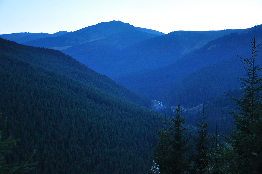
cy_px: 87
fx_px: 349
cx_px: 131
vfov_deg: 28.0
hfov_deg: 41.2
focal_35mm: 48
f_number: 4.2
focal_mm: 32
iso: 400
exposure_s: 1/25
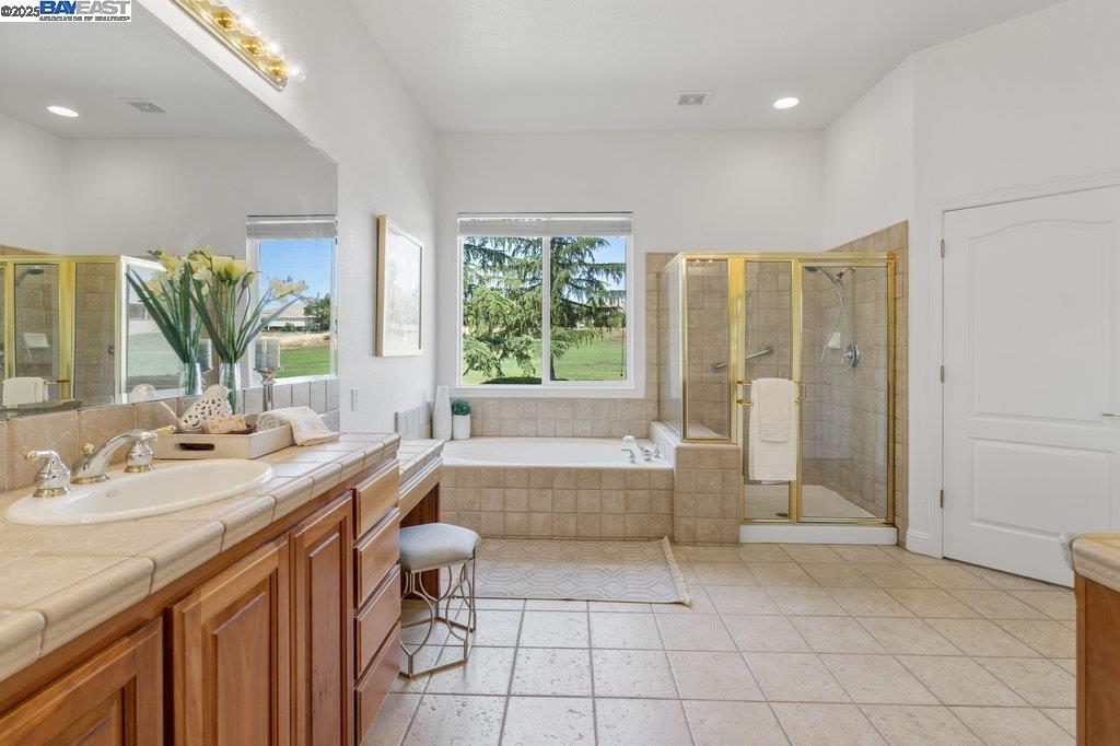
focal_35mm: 16
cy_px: 373
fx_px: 498
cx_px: 560
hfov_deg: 96.8
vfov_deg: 73.7
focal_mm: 16
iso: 160
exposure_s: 1/15
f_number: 8
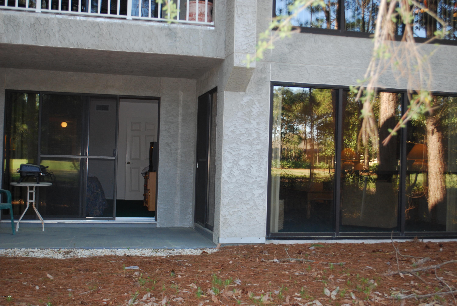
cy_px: 153
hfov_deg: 43.6
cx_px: 228
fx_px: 572
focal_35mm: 45
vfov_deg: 29.9
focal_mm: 30
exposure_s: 1/60
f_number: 4.8
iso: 320
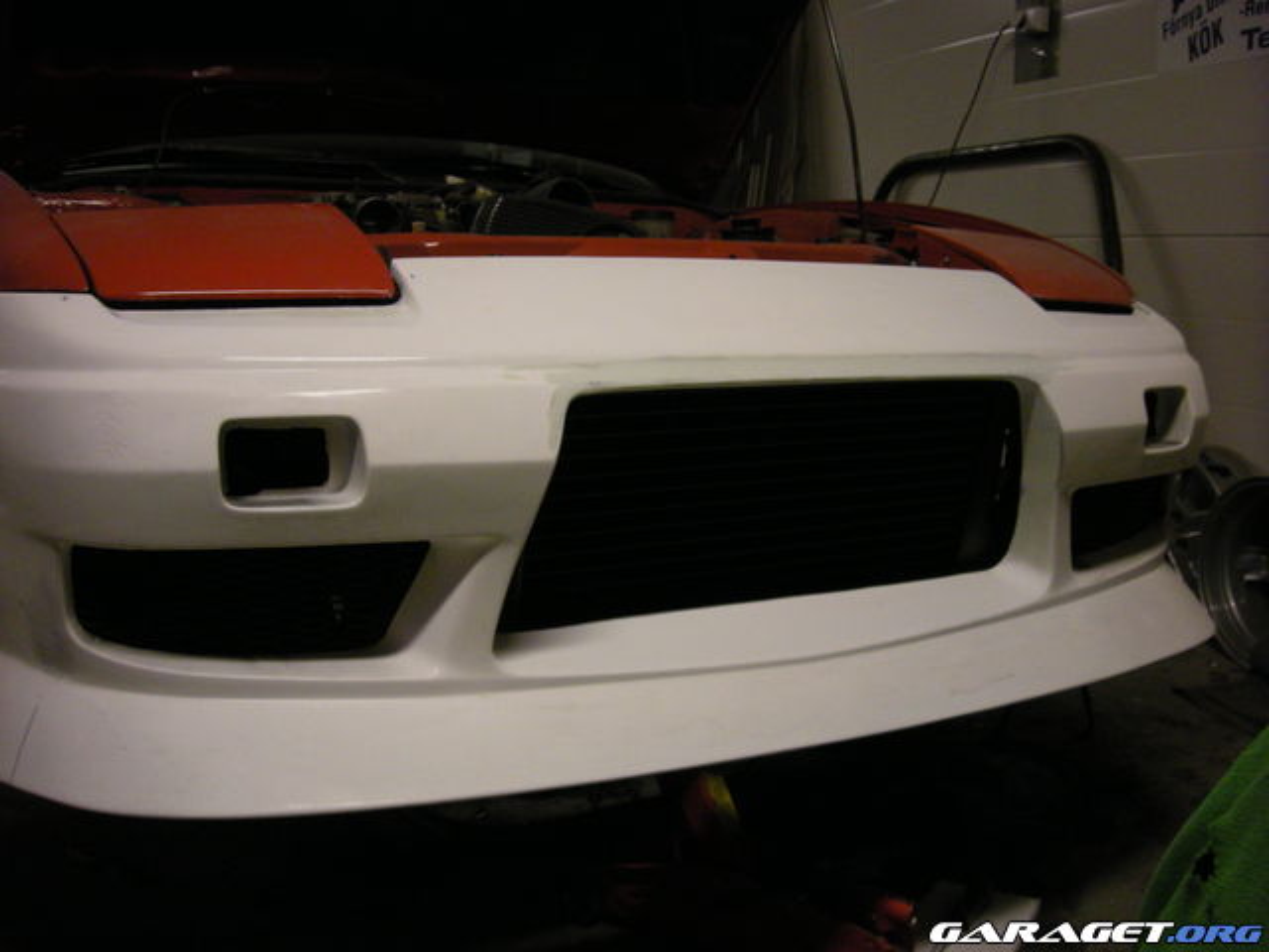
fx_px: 1283
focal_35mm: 35
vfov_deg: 40.7
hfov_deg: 52.6
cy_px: 476
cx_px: 634
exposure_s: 1/76.5
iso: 285
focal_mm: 5.7
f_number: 2.8
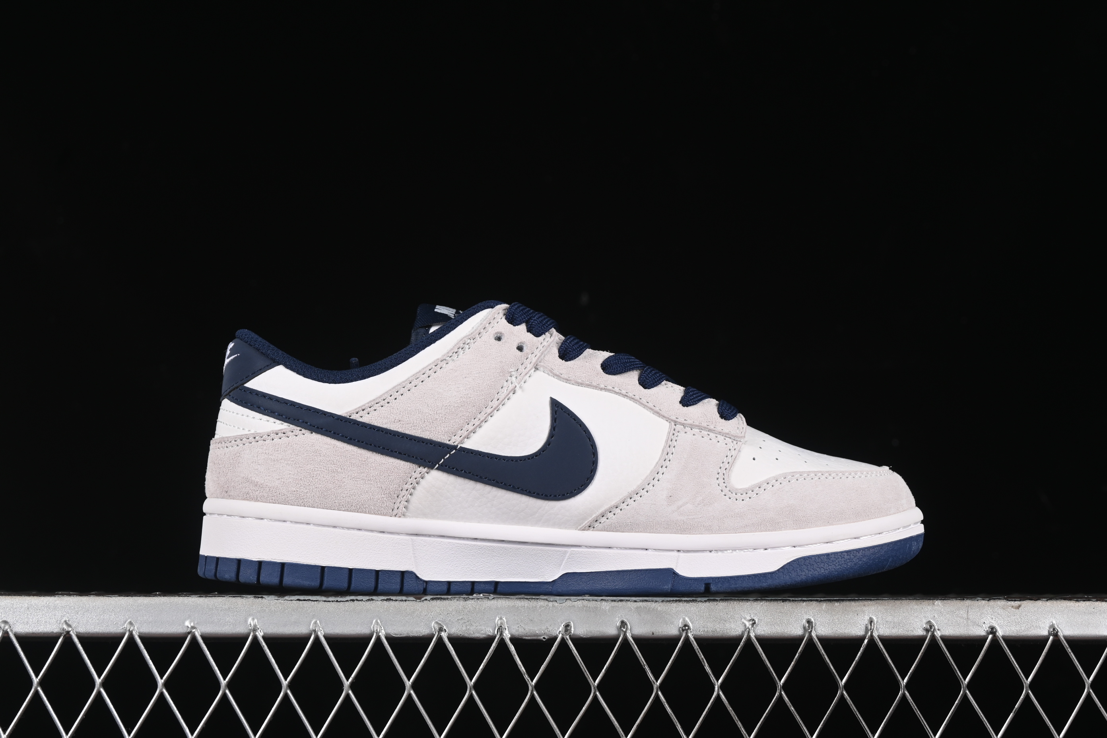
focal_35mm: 75
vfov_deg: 18.2
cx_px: 554
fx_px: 2306
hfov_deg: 27.0
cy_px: 369
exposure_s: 1/80
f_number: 8
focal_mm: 50
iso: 160
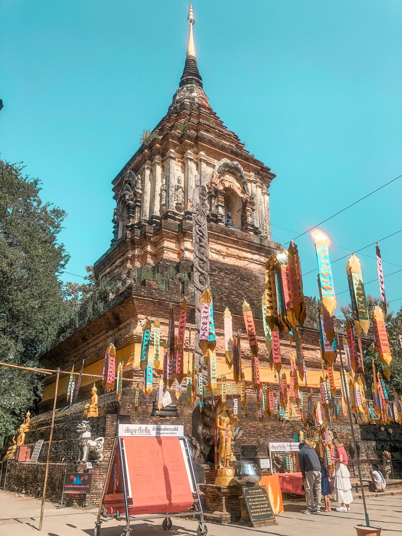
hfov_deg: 49.7
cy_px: 268
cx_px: 201
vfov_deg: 63.4
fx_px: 434
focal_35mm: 28
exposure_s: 1/1900
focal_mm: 4
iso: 20
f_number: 1.8
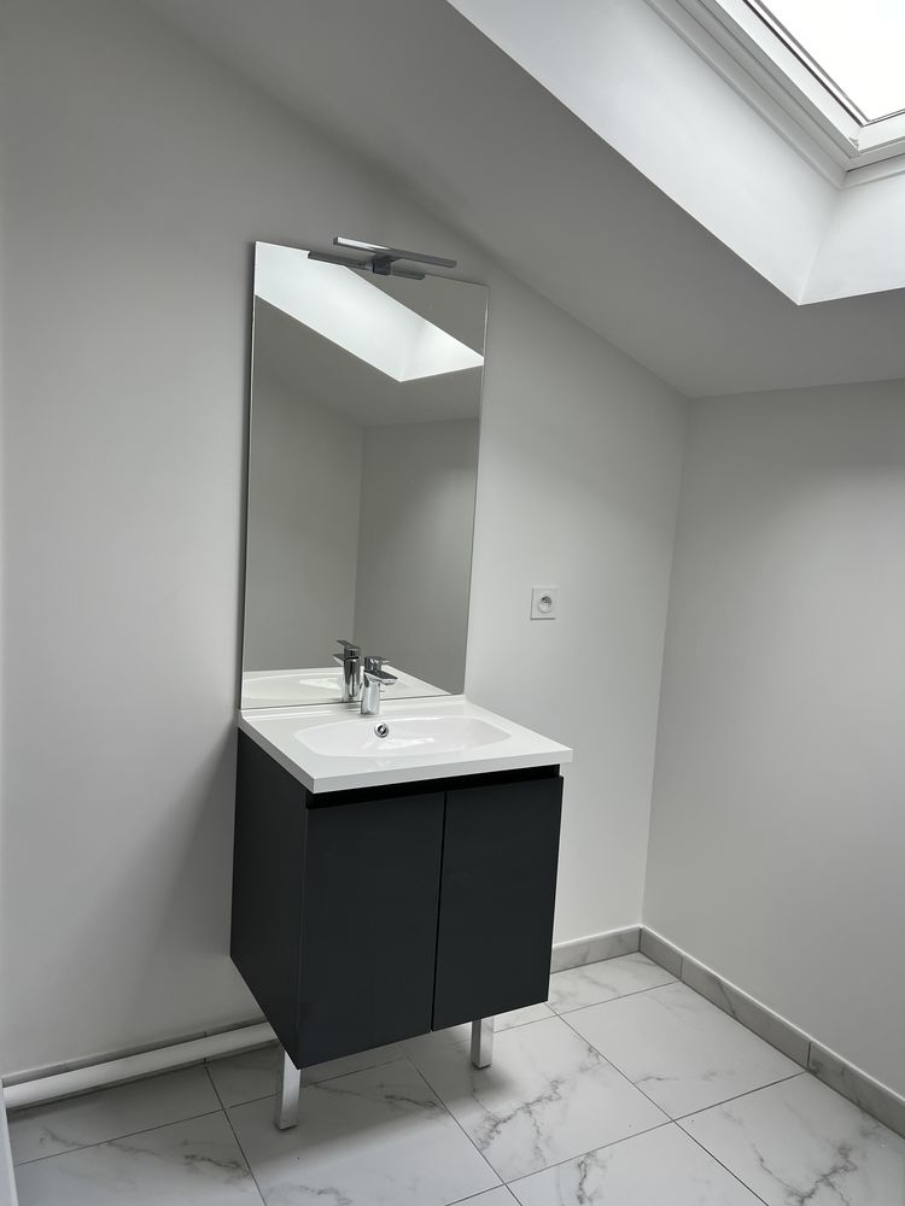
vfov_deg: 67.3
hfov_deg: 53.1
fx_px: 906
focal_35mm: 26
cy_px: 603
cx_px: 452
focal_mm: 5.7
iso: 40
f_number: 1.5
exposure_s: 1/144
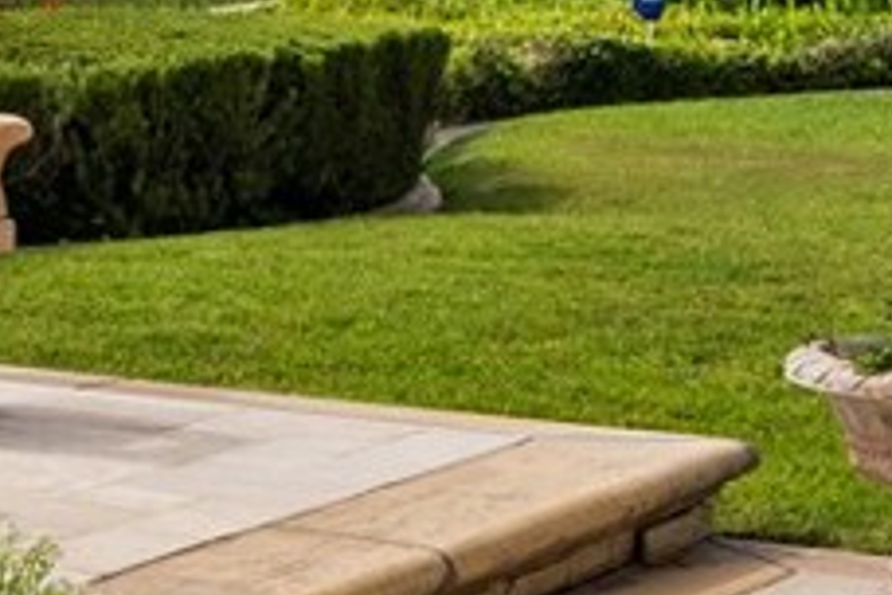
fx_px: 3890
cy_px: -61
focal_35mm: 157
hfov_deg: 11.8
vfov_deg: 8.7
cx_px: -849
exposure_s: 1/500
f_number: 8
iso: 100
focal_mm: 35
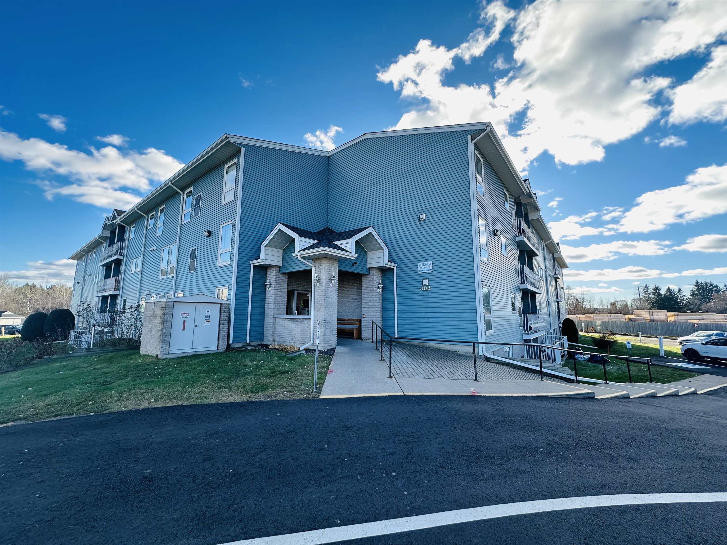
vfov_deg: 85.7
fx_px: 294
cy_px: 272
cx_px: 364
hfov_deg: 102.1
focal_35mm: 14
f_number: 2.2
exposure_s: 1/437
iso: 40
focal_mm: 2.22
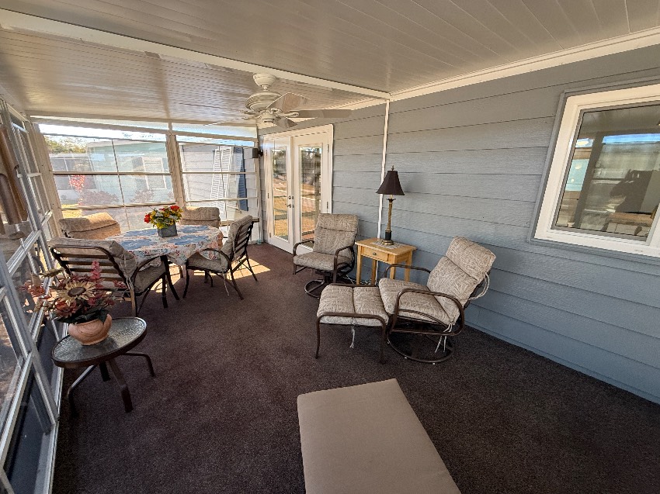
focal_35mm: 14
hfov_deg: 102.1
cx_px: 330
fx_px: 267
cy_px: 247
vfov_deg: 85.6
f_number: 2.2
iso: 160
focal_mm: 2.22
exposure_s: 1/99
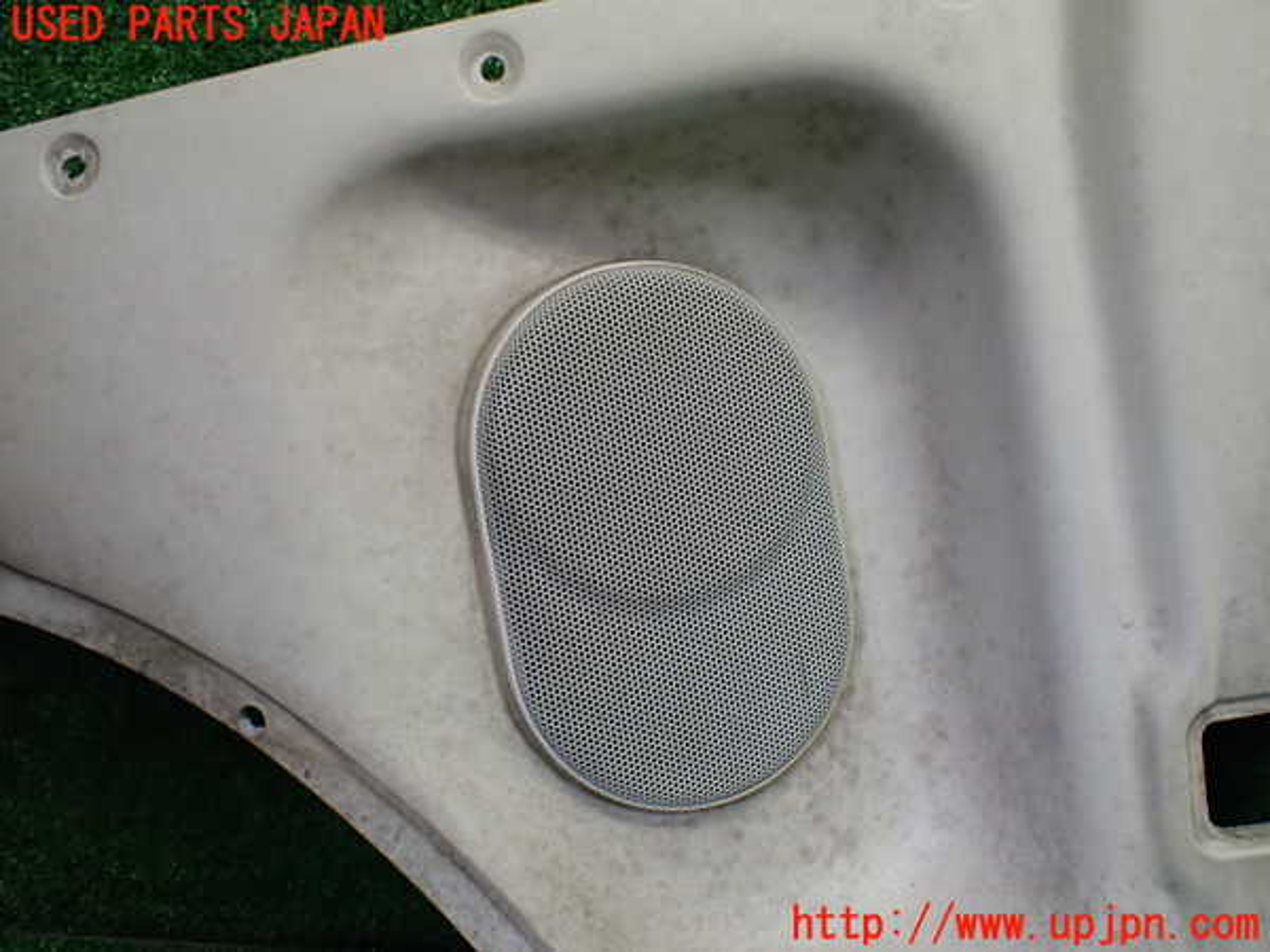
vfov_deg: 46.8
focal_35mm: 30
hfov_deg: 60.0
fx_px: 1101
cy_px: 476
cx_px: 635
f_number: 2.3
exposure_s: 1/125
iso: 250
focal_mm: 5.4
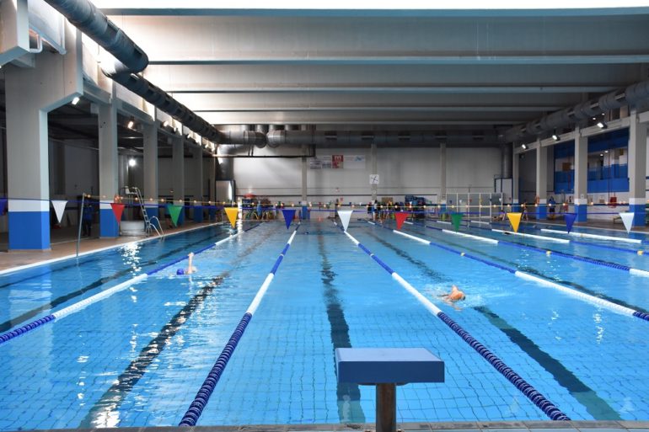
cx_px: 324
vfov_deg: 36.9
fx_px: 649
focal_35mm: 36
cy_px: 216
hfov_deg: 53.1
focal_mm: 24
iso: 800
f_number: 5.6
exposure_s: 1/125
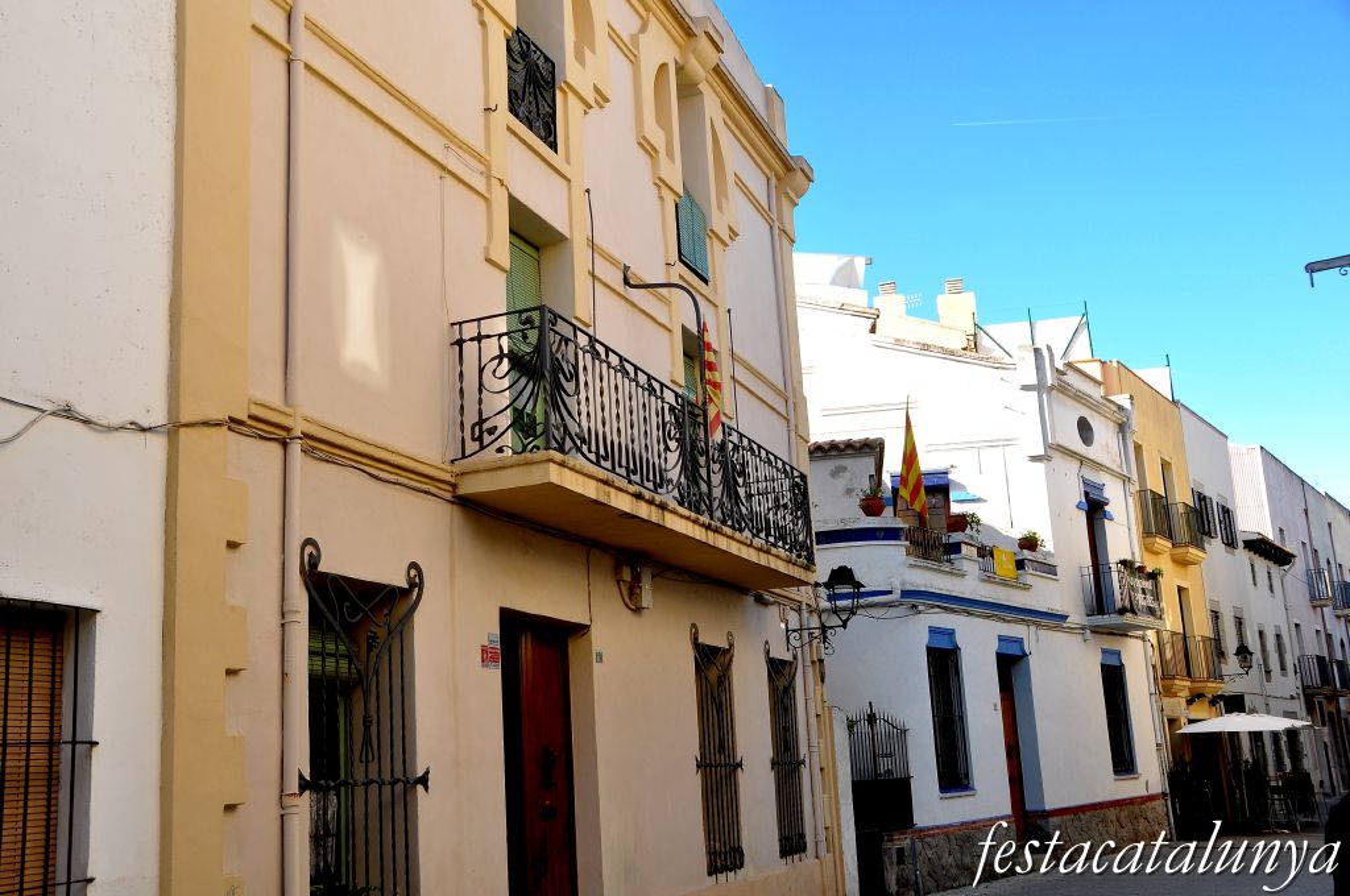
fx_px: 1348
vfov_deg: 36.8
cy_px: 448
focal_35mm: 36
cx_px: 675
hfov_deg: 53.2
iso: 200
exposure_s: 1/160
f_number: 6.3
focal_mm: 24
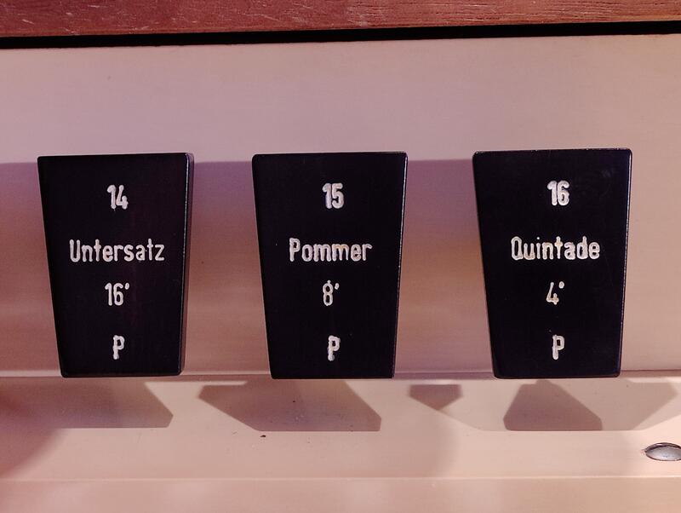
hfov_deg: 52.6
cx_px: 340
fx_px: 689
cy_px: 256
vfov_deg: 40.8
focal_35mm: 35
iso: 452
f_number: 1.88
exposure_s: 1/33.3
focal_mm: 6.06
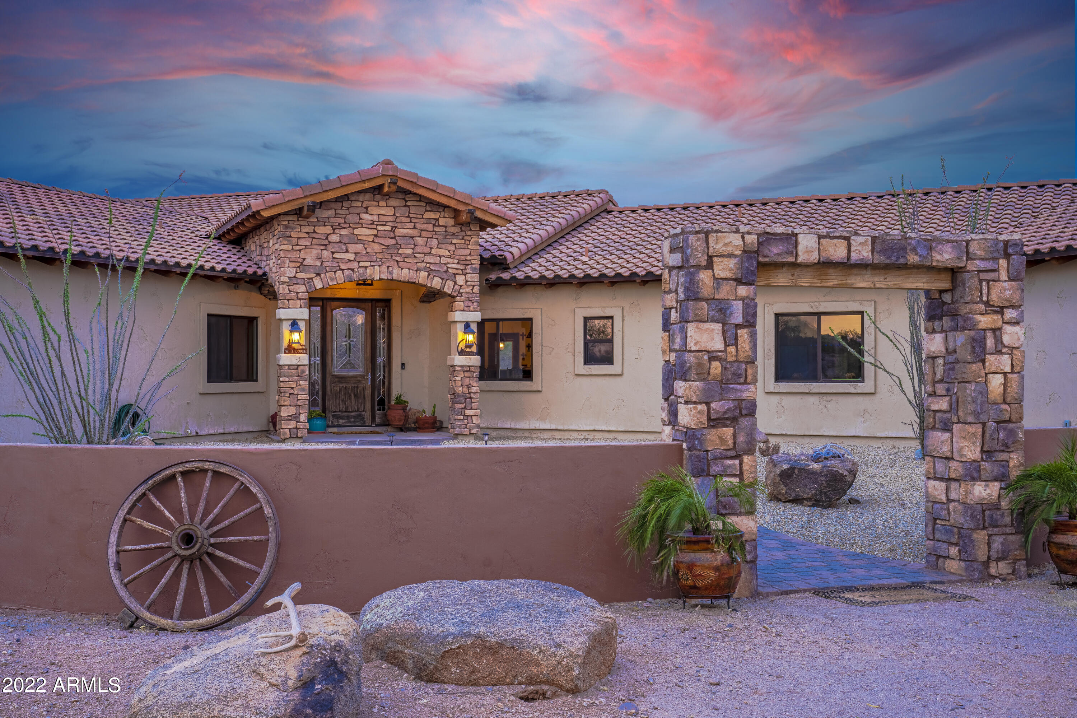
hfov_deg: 47.4
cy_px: 359
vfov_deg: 32.6
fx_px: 1226
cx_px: 538
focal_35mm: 41
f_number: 9
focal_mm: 41
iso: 100
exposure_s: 1/160
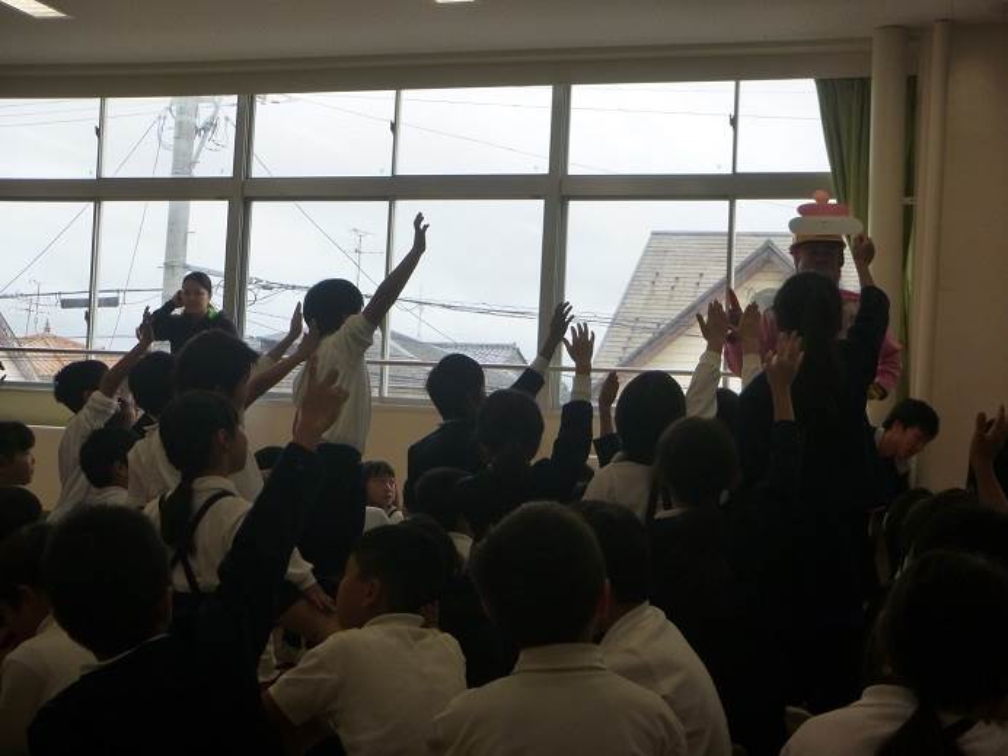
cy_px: 378
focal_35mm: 54
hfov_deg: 35.5
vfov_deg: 27.0
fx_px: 1572
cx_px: 504
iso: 200
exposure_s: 1/80
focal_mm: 9.7
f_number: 5
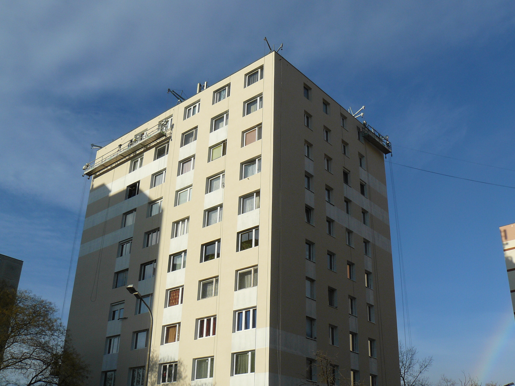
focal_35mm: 37
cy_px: 195
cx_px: 259
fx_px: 550
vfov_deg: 38.7
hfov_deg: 50.1
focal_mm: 6
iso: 100
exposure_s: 1/400
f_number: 6.3
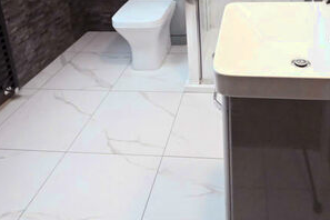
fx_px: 302
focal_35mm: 33
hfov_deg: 55.9
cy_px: -28
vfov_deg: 34.1
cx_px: 222
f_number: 4.5
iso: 20000
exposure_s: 1/2000
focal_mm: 14
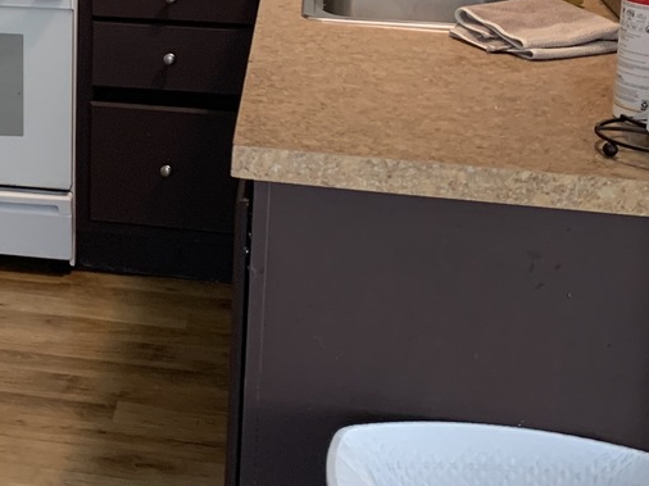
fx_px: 1387
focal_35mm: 74
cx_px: -85
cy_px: -12
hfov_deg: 24.4
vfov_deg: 19.3
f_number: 1.8
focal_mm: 4.25
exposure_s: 1/60
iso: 200
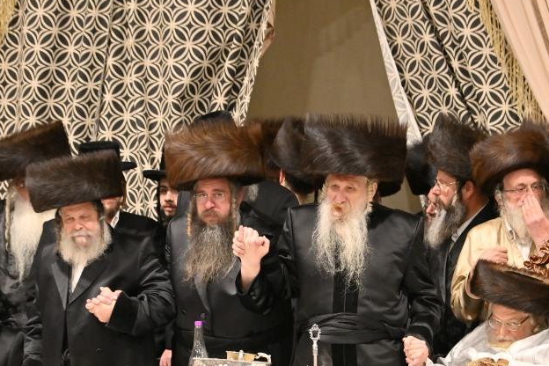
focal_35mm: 320
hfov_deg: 6.4
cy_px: 246
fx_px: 4880
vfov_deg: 4.3
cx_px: 335
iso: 640
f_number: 2.8
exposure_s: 1/200
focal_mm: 130
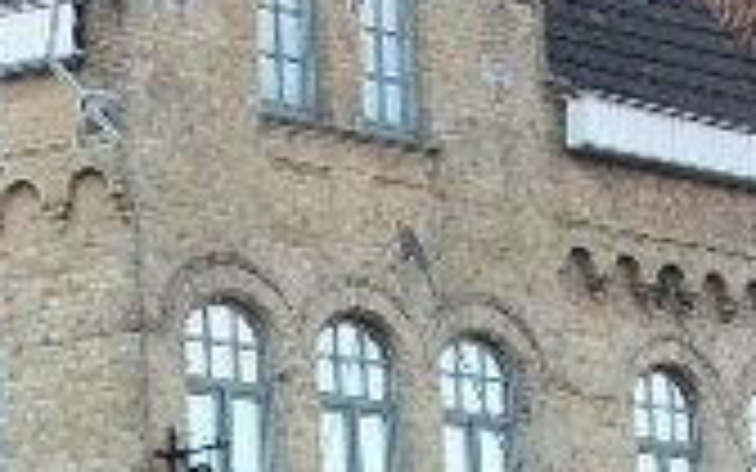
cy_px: 521
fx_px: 3894
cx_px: -324
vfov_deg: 6.9
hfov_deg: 10.7
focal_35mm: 189
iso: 80
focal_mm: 8.8
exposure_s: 1/100
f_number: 3.6
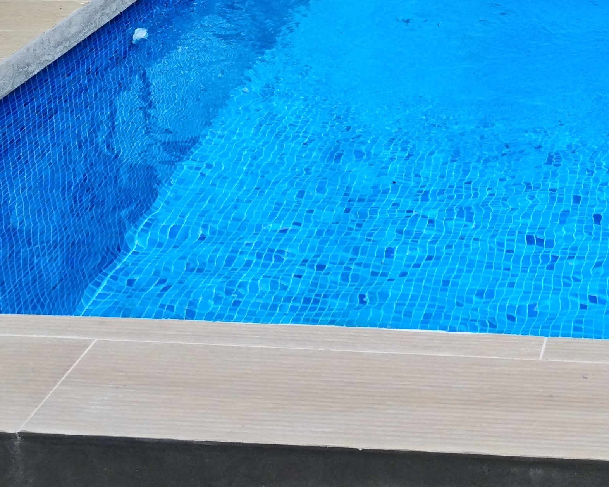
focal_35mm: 83
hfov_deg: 21.8
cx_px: 666
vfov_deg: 17.7
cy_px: -87
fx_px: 1496
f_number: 1.8
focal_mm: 4.75
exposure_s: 1/520
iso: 100
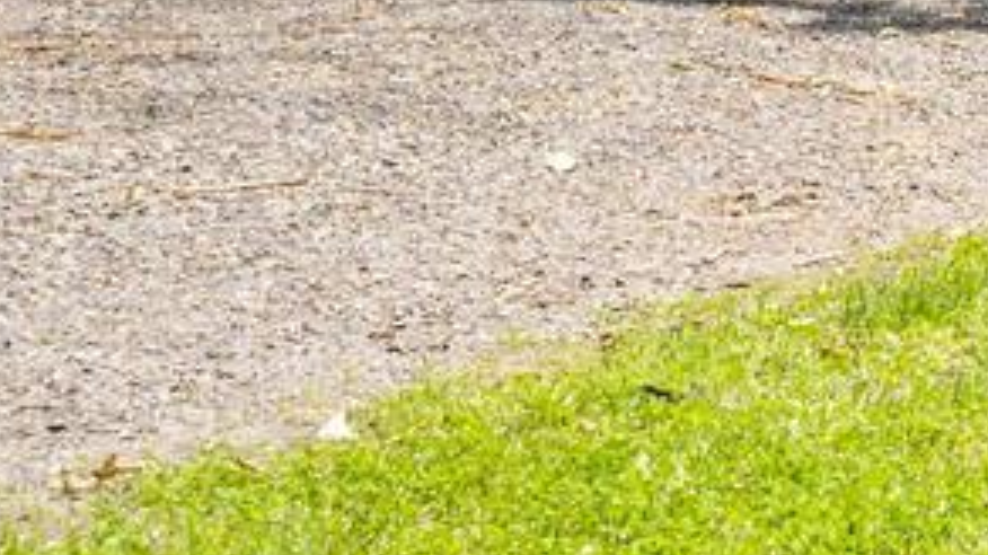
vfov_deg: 6.4
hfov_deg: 11.3
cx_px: 1604
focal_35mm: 181
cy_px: -684
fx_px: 4740
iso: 250
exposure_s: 1/160
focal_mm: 35
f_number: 10
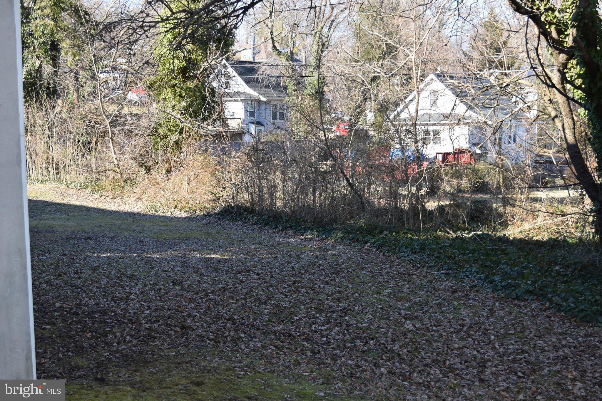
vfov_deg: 28.9
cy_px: 200
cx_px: 301
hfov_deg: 42.3
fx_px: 777
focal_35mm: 46
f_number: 5.6
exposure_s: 1/125
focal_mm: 31
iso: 100
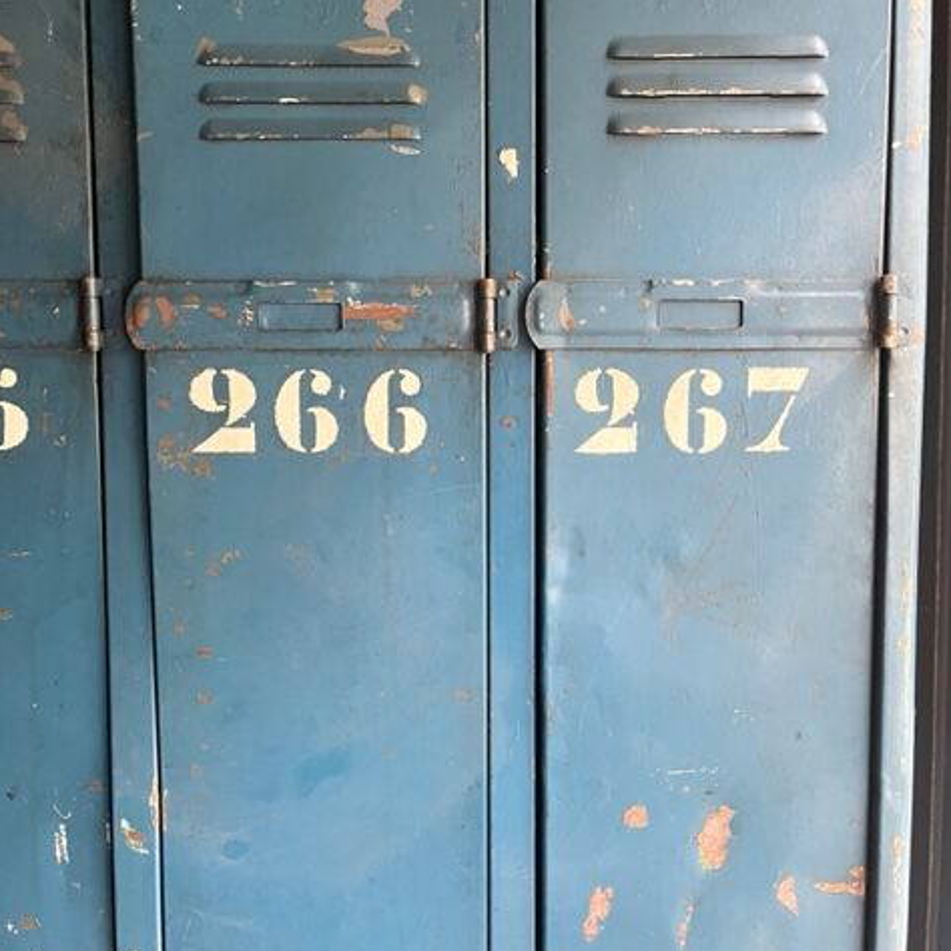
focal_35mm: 31
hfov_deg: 52.5
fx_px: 964
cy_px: 415
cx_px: 478
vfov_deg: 52.4
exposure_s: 1/60
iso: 320
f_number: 1.6
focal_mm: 5.1
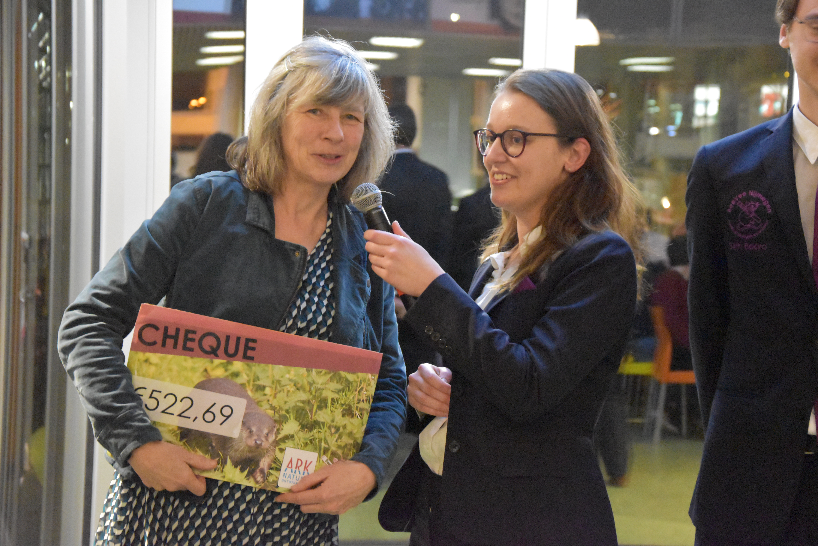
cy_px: 273
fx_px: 1977
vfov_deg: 15.7
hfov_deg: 23.4
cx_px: 409
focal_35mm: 87
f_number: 5
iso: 12800
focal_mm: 58
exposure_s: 1/50
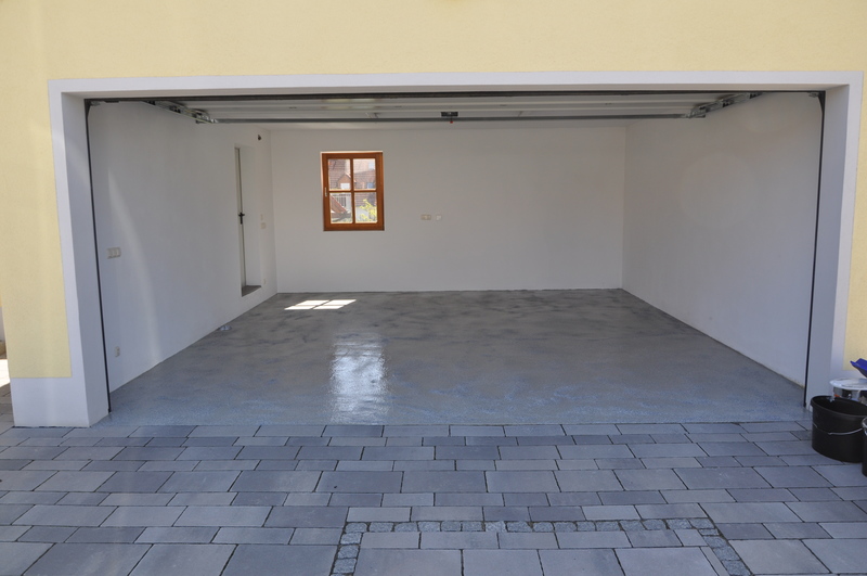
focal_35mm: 27
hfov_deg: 67.5
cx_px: 434
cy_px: 288
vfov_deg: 47.8
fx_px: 649
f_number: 6.3
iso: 200
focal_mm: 18
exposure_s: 1/160
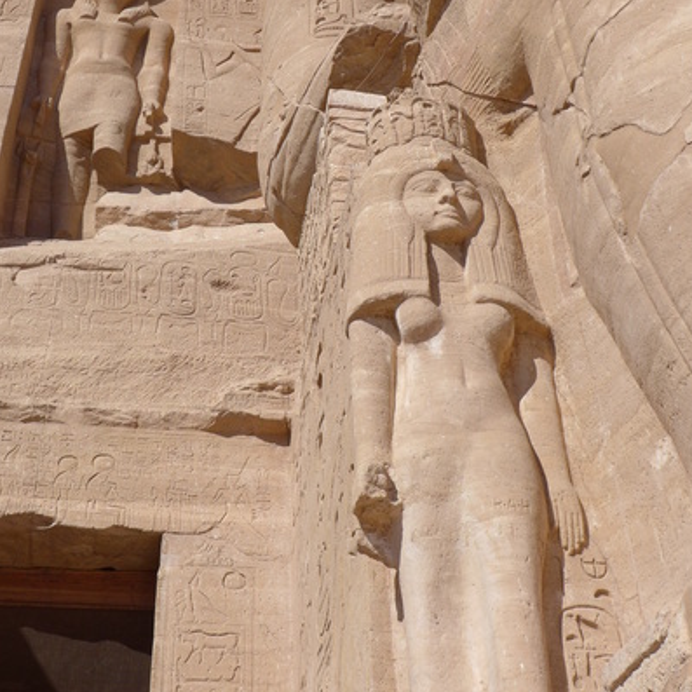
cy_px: 288
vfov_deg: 30.0
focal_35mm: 57
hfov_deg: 30.0
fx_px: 1289
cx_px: 333
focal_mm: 7.3
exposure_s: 1/1600
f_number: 3.5
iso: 80
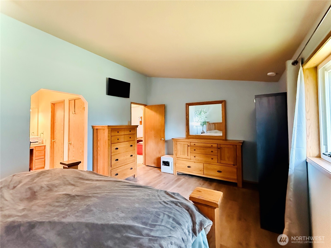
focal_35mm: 14
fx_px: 134
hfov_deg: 102.1
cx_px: 166
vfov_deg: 85.7
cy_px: 124
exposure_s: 1/40
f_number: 2.2
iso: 1250
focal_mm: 2.22
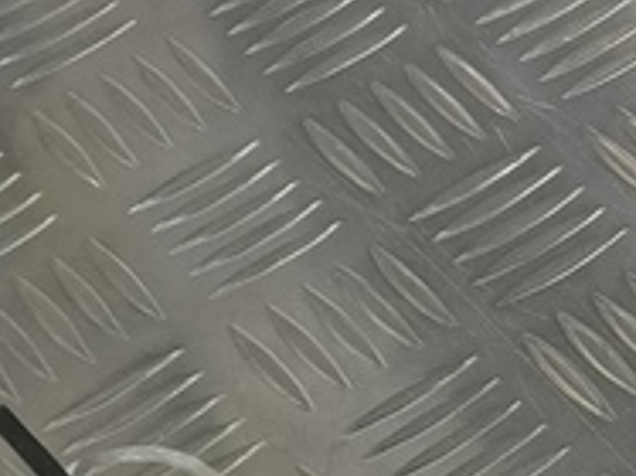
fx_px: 2314
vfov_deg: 11.7
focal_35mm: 126
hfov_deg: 12.1
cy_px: 449
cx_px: 1592
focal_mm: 4.11
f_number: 1.6
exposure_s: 1/100
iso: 144
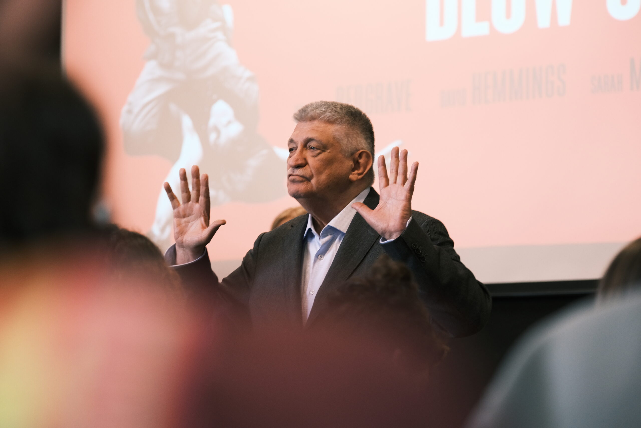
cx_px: 320
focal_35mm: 131
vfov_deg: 10.5
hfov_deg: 15.6
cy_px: 214
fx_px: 2332
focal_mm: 87.1
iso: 1000
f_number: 2.8
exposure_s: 1/60
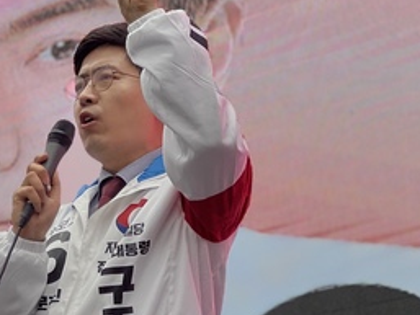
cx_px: -20
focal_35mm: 180
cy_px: 271
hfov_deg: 10.9
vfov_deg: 8.2
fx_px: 2185
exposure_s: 1/121
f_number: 2.8
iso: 32
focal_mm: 9
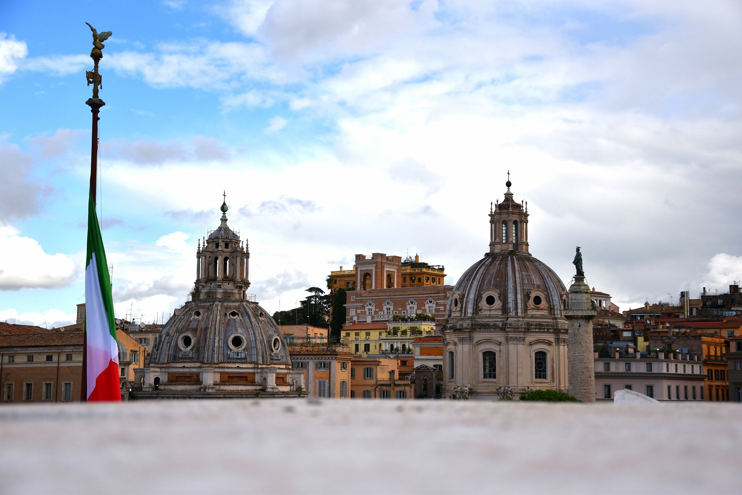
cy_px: 248
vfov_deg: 25.8
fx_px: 1082
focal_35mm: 52
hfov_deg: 37.9
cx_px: 371
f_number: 4.5
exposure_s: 1/800
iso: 100
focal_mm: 35
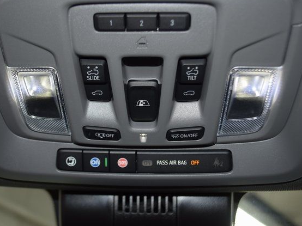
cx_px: 142
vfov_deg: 35.9
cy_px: 110
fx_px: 349
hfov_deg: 46.8
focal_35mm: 40
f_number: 4
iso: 400
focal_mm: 24
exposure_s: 1/30
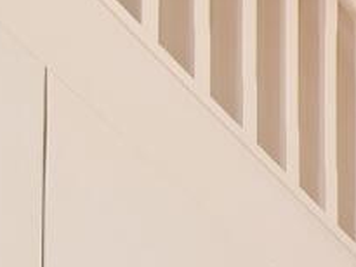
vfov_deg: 20.2
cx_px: 696
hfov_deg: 18.6
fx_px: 741
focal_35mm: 72
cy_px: 225
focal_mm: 10
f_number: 8
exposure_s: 1/60
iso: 400
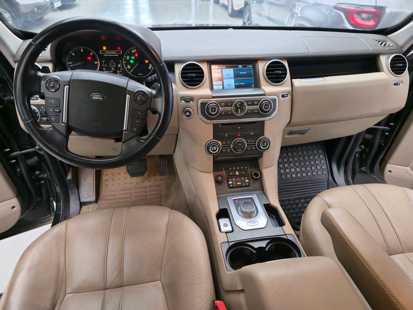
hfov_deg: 73.9
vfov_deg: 58.9
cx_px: 206
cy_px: 155
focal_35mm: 23
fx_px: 274
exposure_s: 1/41.6
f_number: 1.7
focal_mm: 6.3
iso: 250
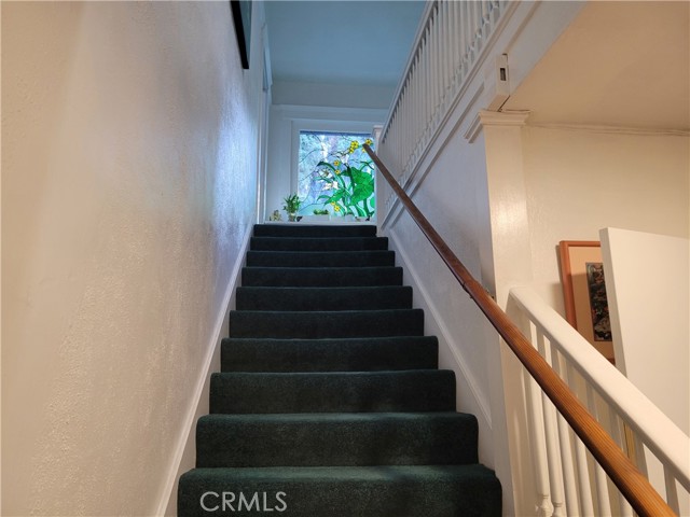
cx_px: 345
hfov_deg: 67.3
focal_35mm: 26
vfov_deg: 53.1
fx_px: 518
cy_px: 258
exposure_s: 1/60
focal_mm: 5.4
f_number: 1.8
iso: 200
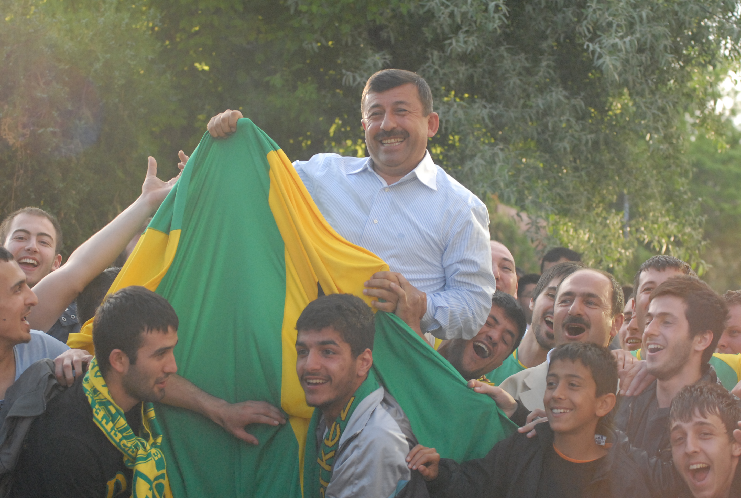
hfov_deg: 19.4
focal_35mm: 105
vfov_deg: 13.1
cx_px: 370
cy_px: 249
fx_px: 2166
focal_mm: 70
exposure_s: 1/800
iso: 1000
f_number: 4
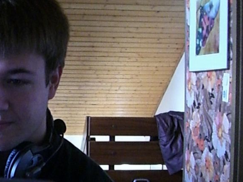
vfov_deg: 19.3
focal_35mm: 76
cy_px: 115
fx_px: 534
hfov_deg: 24.7
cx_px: 11
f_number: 2.7
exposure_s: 1/50
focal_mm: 6.2
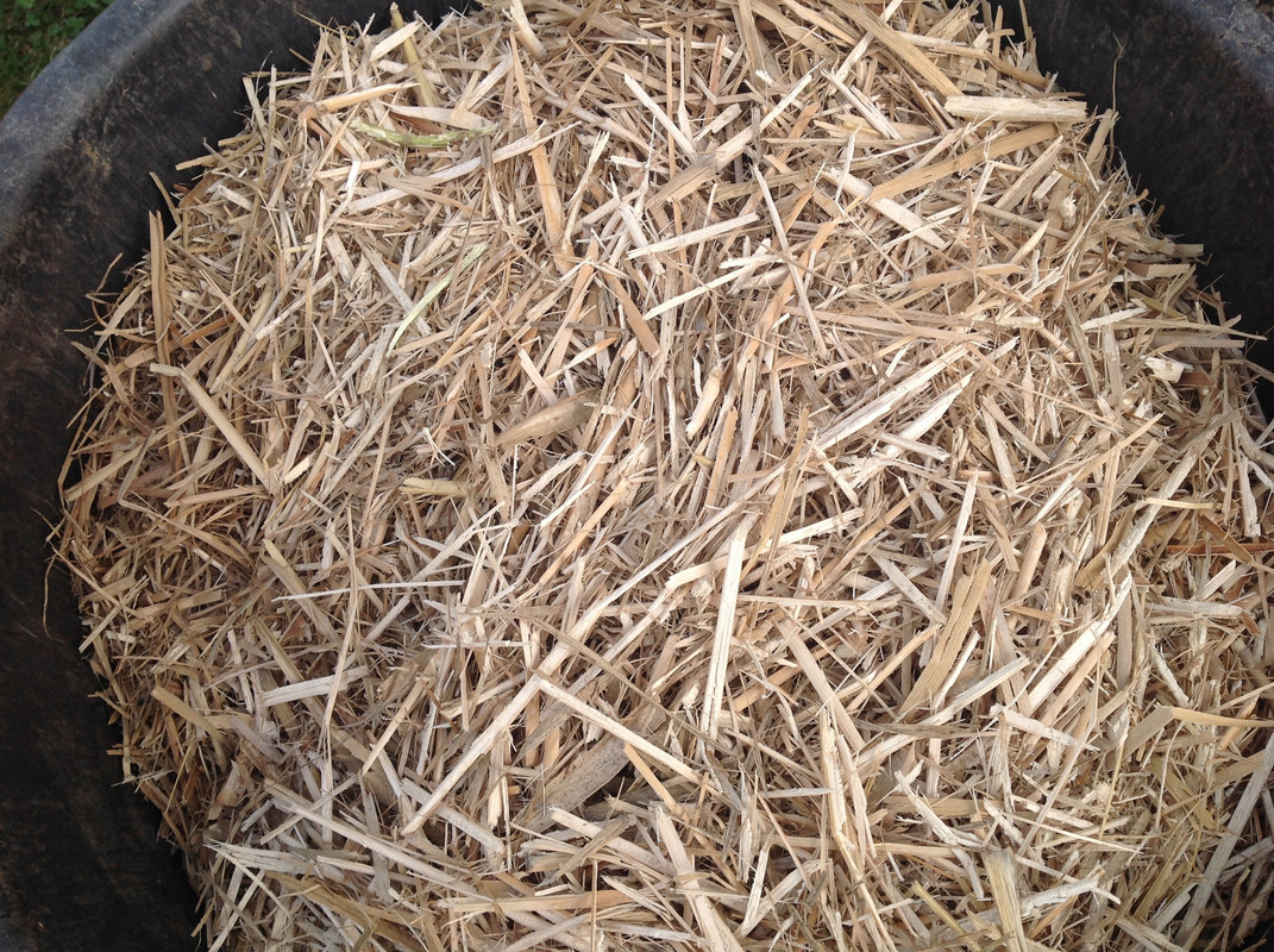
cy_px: 476
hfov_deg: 52.7
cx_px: 637
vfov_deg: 40.6
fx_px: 1286
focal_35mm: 35
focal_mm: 4.28
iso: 50
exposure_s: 1/737
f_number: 2.4
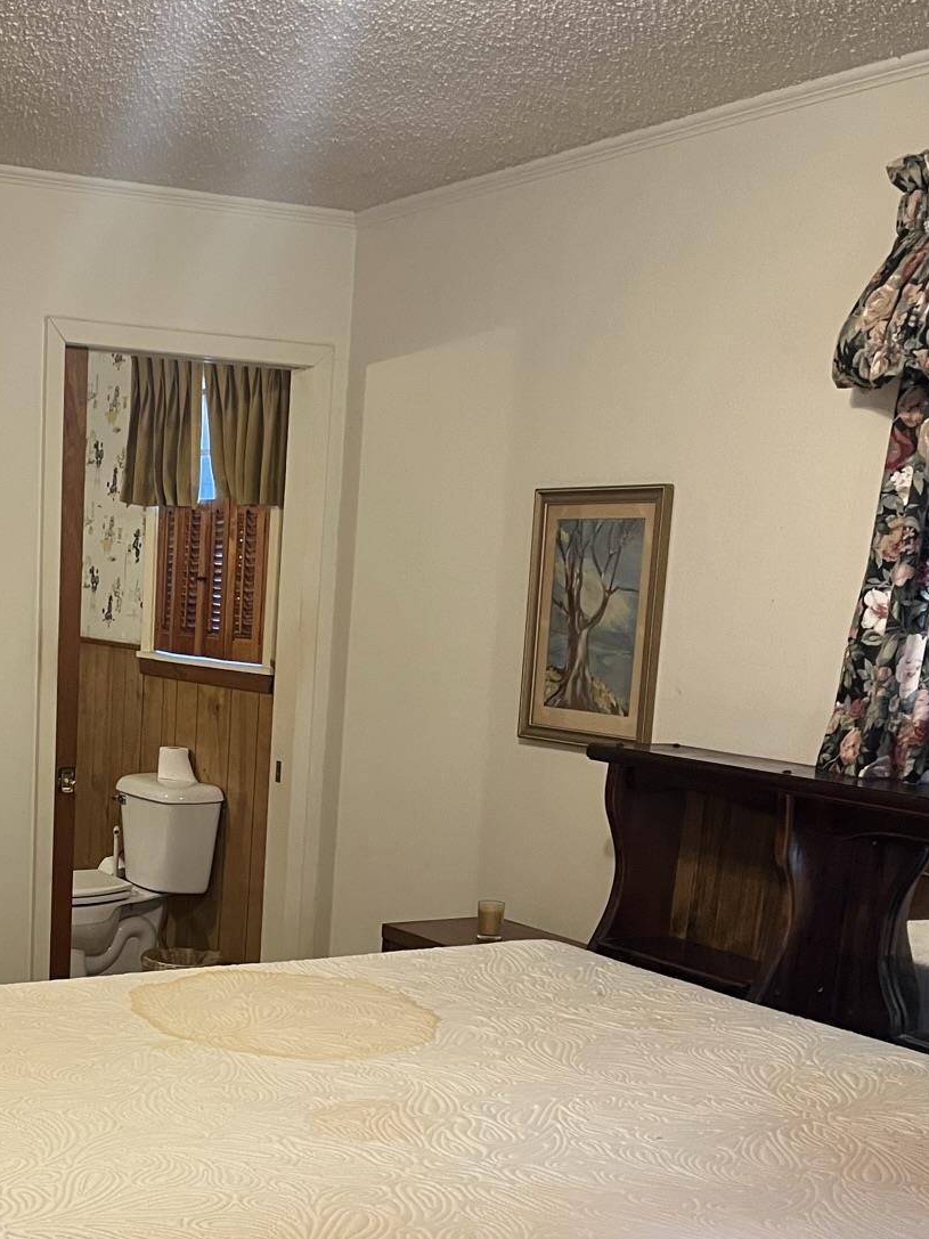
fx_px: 1754
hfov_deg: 28.4
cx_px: 76
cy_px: 900
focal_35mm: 49
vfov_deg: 38.1
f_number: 1.6
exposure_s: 1/60
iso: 200
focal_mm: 5.1
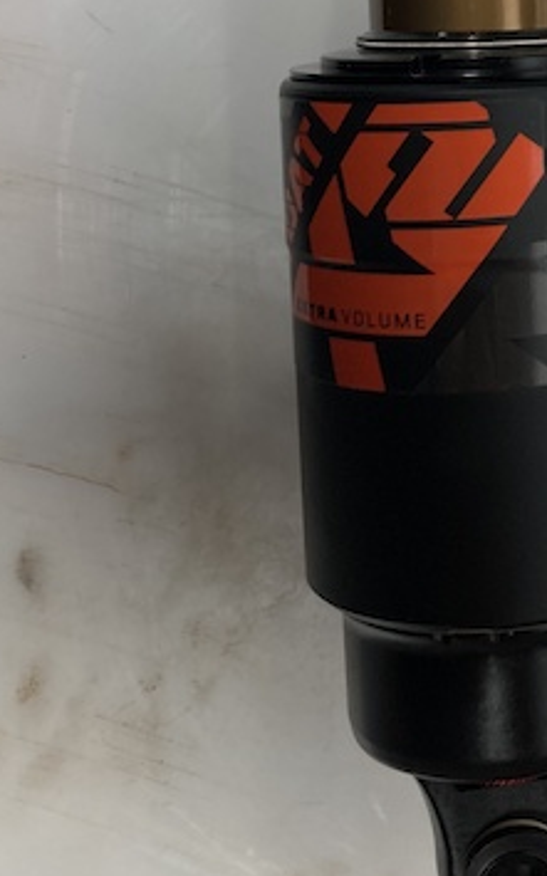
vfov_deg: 29.5
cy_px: 106
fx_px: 1599
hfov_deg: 18.0
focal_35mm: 67
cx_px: 725
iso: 64
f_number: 1.8
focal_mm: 3.99
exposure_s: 1/120
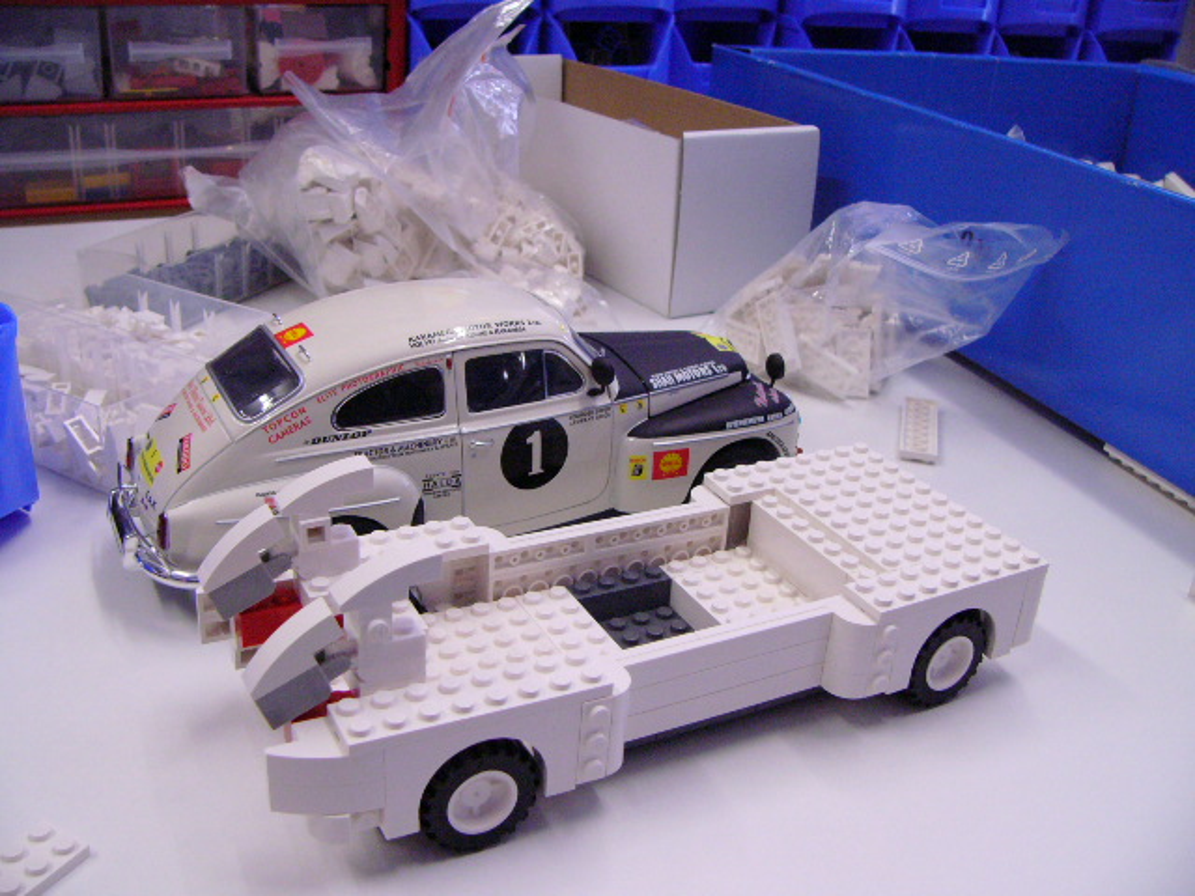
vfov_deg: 39.7
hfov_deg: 51.4
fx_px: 1243
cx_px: 598
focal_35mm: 36
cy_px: 448
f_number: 2.8
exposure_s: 1/30
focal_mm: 6
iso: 200
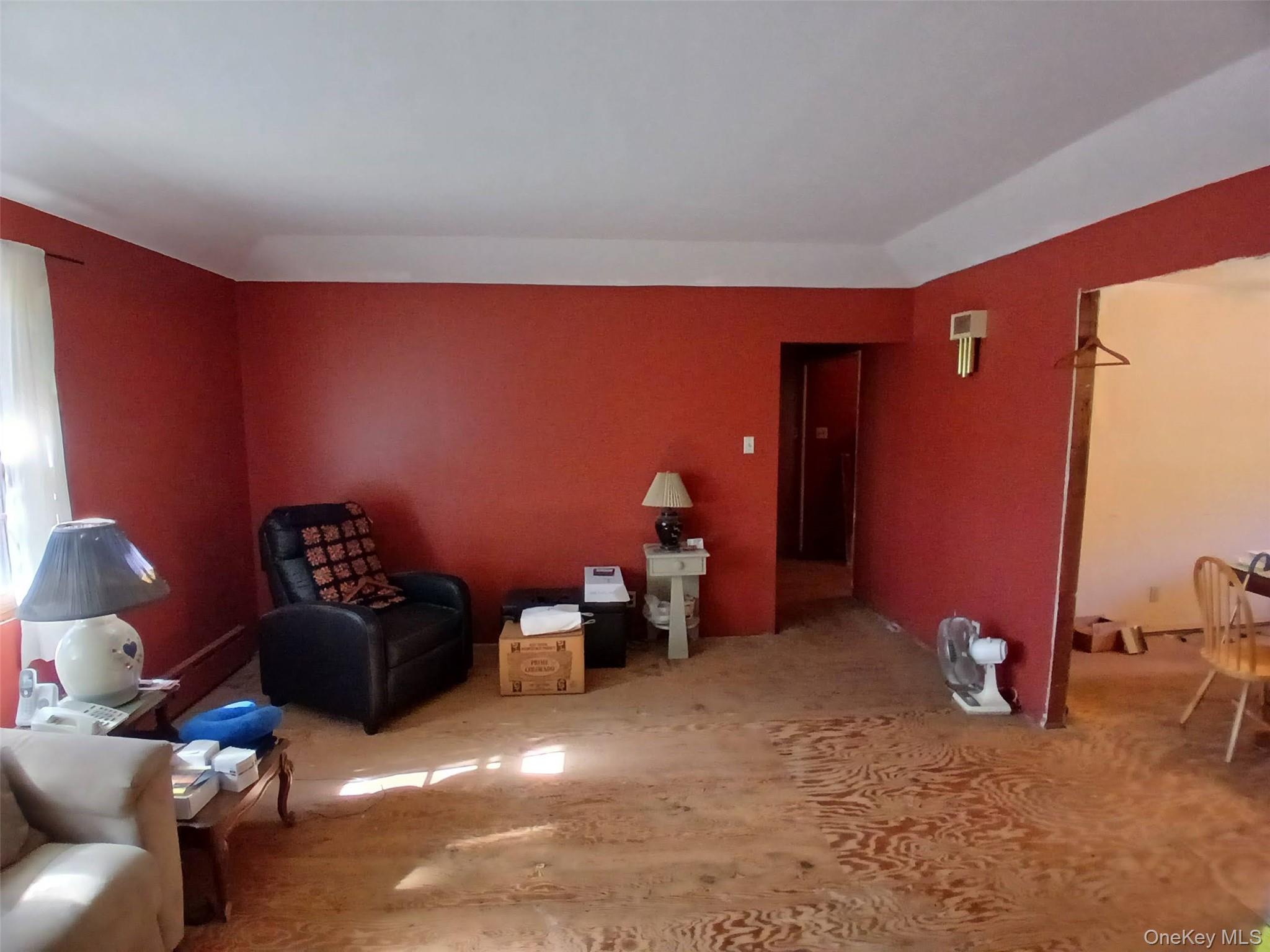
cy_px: 476
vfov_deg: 74.7
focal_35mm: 17
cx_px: 635
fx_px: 624
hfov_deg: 91.0
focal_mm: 1.4
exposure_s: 1/30
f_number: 2.2
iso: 250
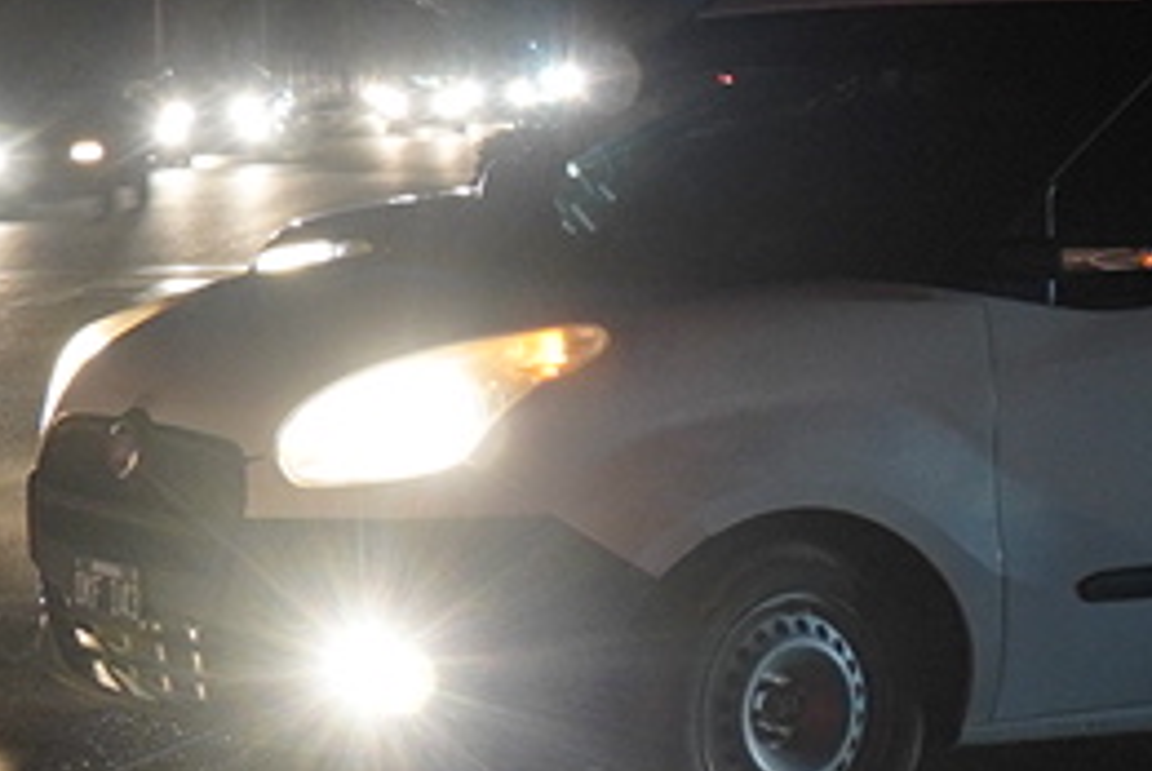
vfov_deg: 12.2
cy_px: 235
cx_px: -930
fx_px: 3588
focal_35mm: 112
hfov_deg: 15.6
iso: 500
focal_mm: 12
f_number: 4
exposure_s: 1/5
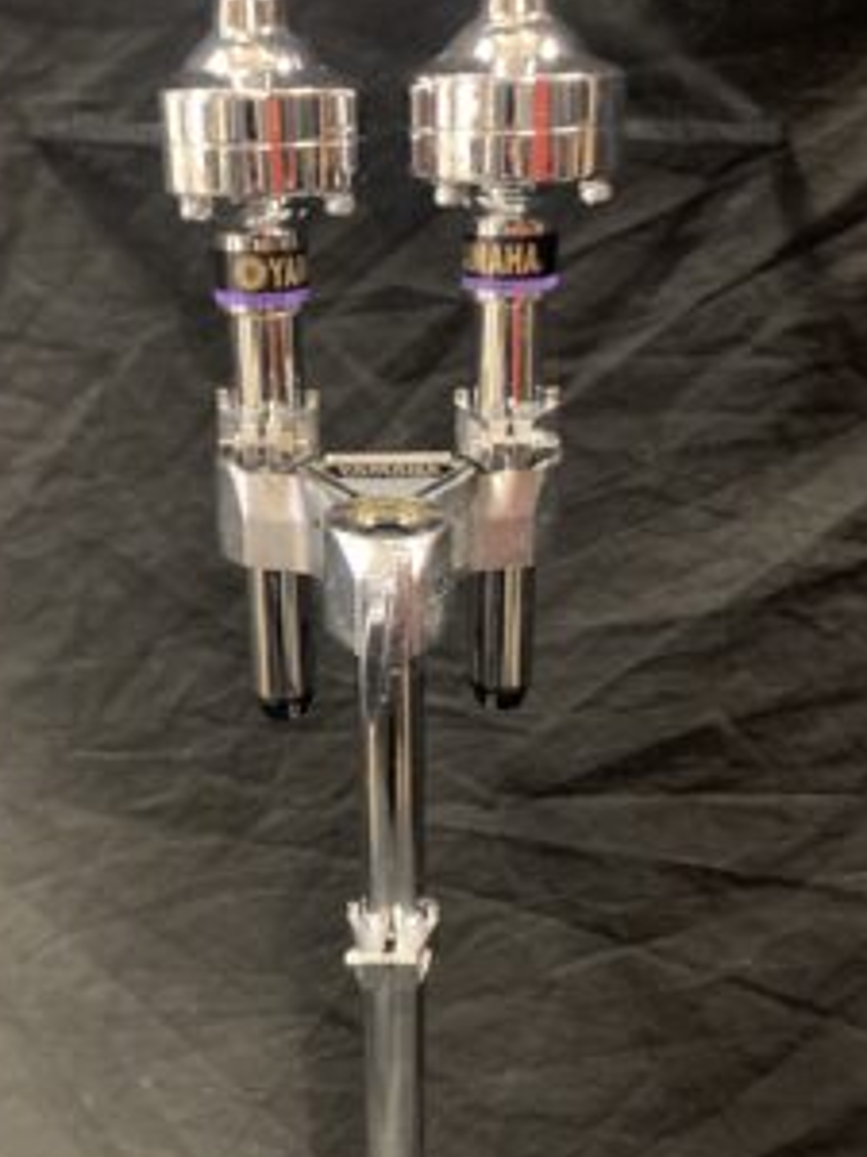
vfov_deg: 44.7
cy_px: 659
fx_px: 1403
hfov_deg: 34.3
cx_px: 416
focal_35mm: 42
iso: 640
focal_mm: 3.99
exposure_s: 1/24
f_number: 1.8
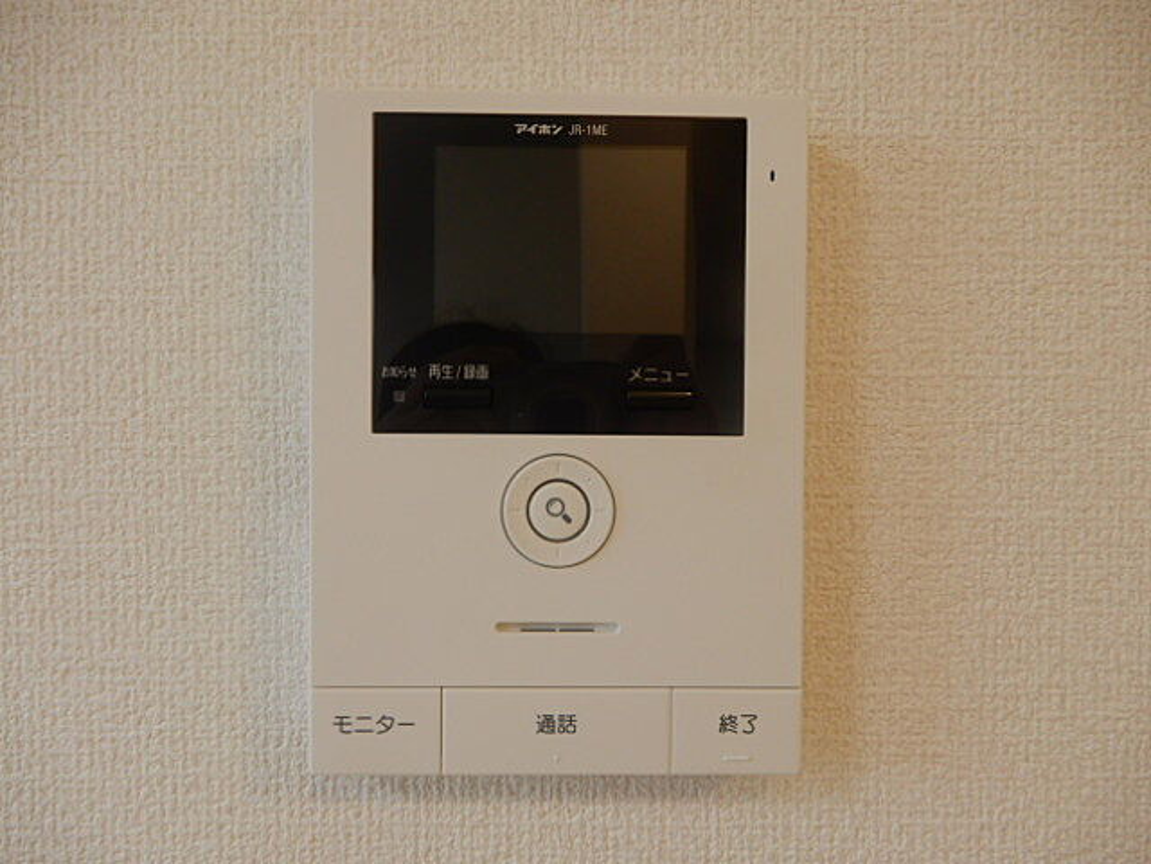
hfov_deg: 71.6
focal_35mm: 24
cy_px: 432
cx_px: 576
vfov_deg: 56.8
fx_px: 798
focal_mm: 4.3
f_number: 3.4
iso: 125
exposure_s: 1/30
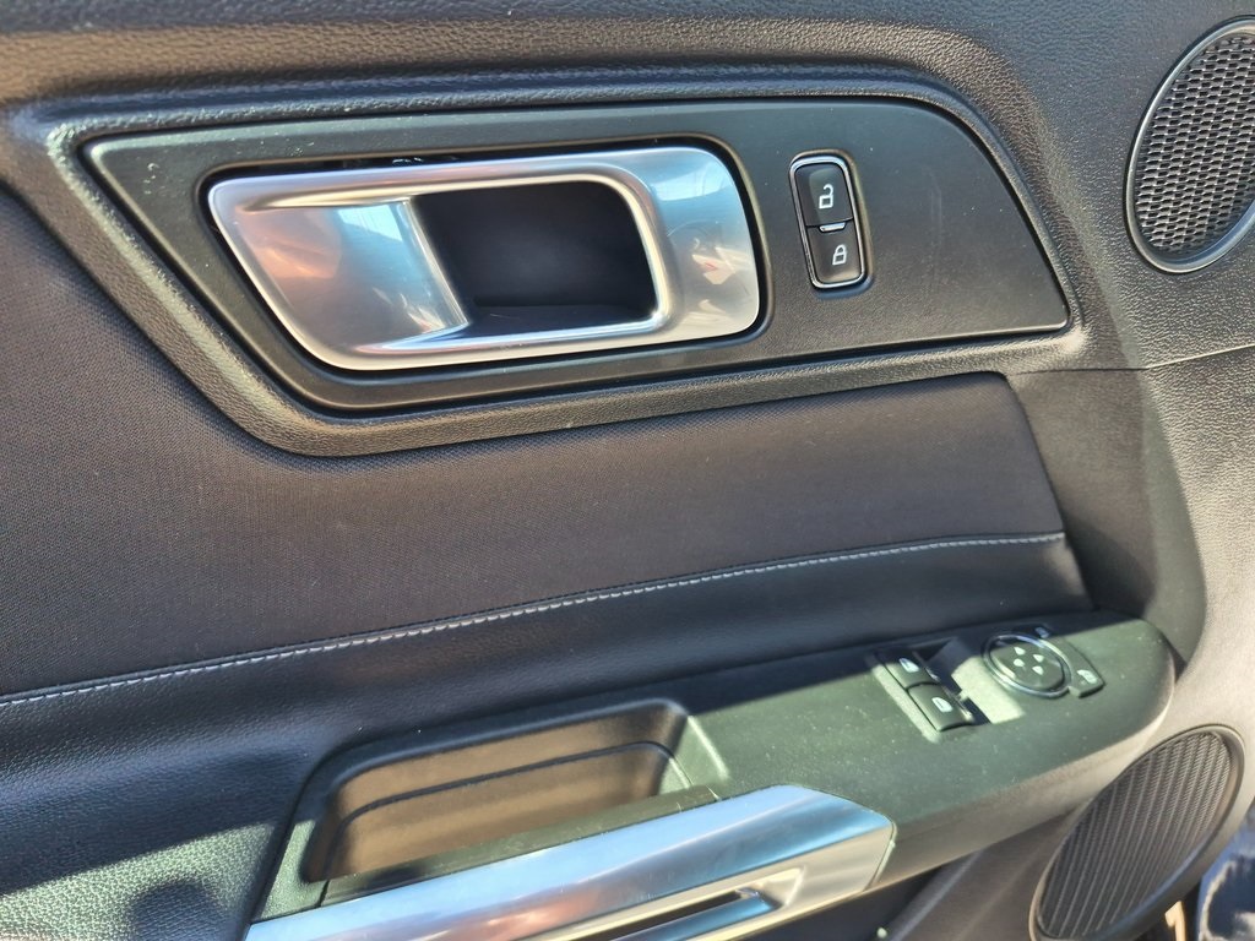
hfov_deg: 73.9
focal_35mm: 23
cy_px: 470
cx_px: 628
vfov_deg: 58.9
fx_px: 834
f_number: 1.8
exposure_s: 1/180
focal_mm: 5.4
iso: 80
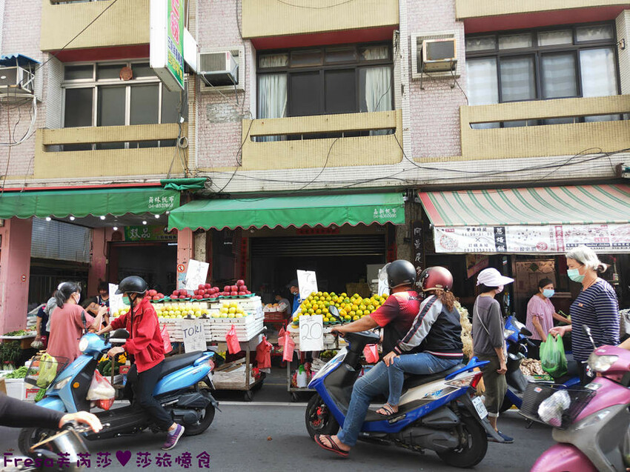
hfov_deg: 73.9
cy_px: 236
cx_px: 315
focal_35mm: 23
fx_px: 418
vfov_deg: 58.9
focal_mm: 3.97
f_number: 1.7
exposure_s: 1/250
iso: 99
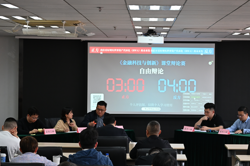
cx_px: 156
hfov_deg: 21.2
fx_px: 667
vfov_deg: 14.3
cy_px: 79
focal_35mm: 96
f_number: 4.5
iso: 720
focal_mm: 50
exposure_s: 1/125
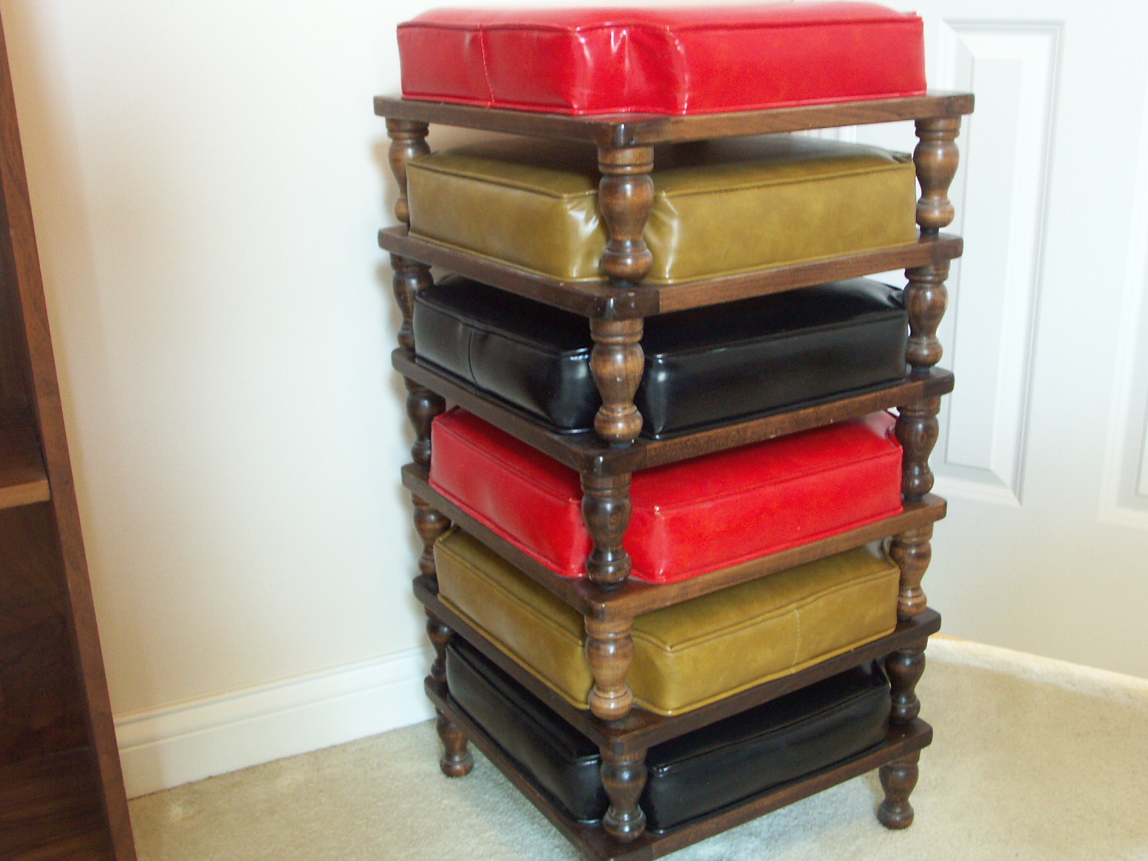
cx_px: 637
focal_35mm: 37
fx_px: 1227
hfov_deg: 50.0
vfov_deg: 38.6
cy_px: 456
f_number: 2.8
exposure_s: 1/8
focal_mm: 7.99
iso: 200
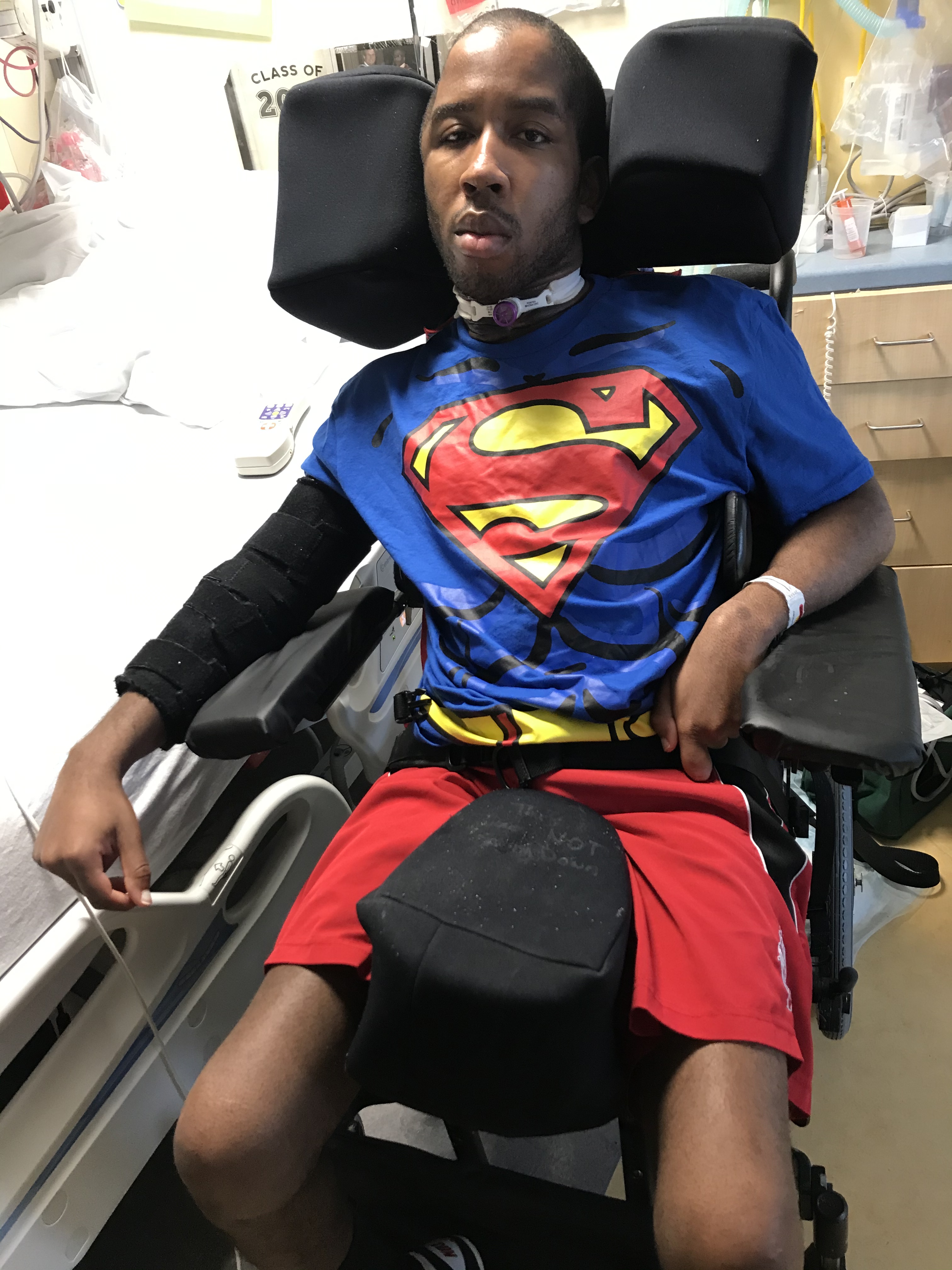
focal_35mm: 28
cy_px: 635
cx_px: 476
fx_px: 1027
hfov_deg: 49.7
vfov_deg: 63.4
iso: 40
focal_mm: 3.99
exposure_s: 1/15
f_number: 1.8
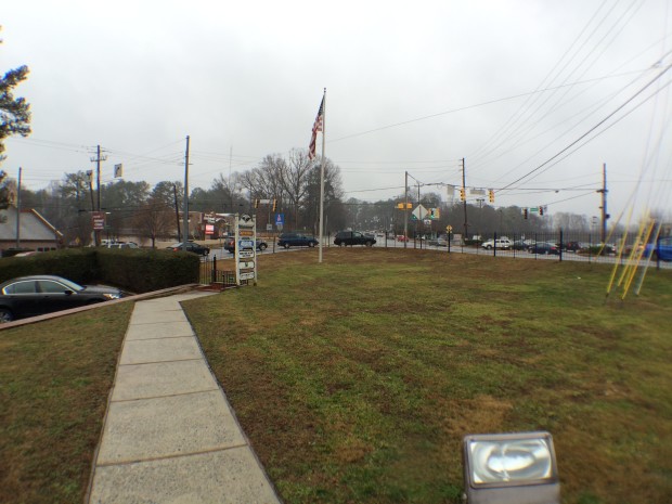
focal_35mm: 29
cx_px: 336
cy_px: 252
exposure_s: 1/247
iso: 32
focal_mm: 4.15
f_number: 2.2
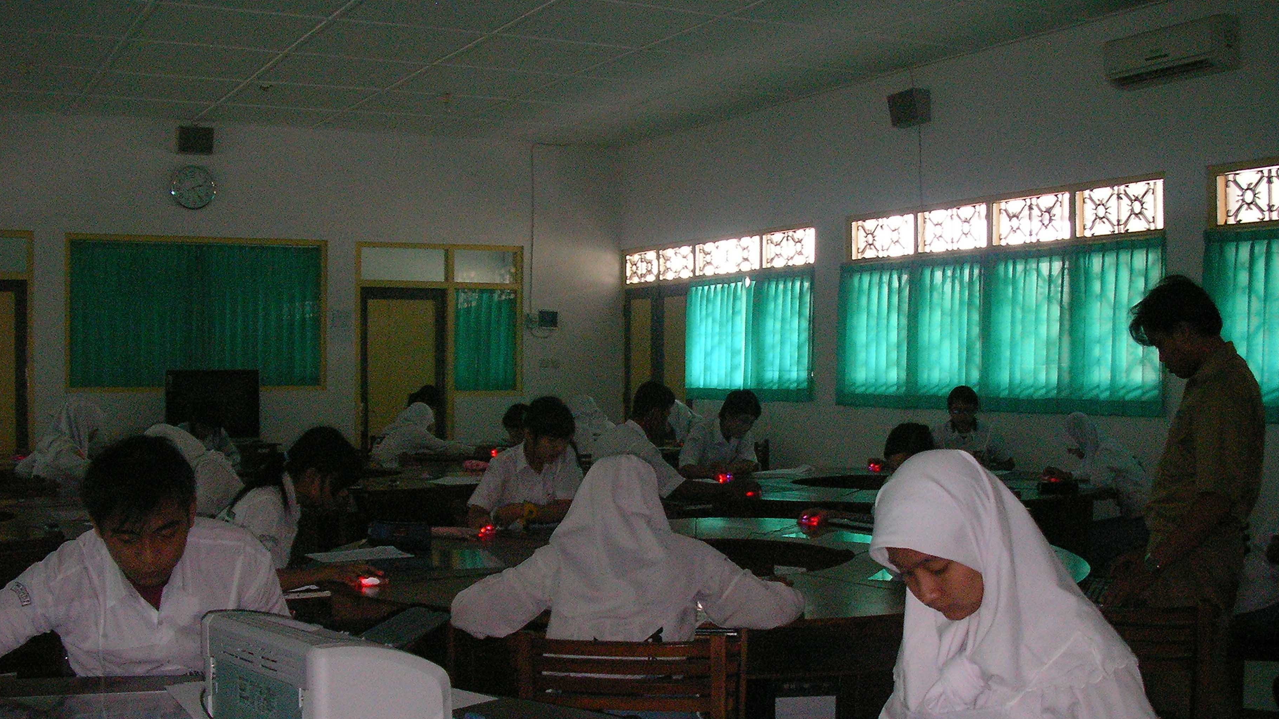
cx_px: 637
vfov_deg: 28.3
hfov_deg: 48.4
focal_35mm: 42
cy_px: 435
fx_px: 1424
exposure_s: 1/40
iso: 185
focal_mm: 6.3
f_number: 3.5
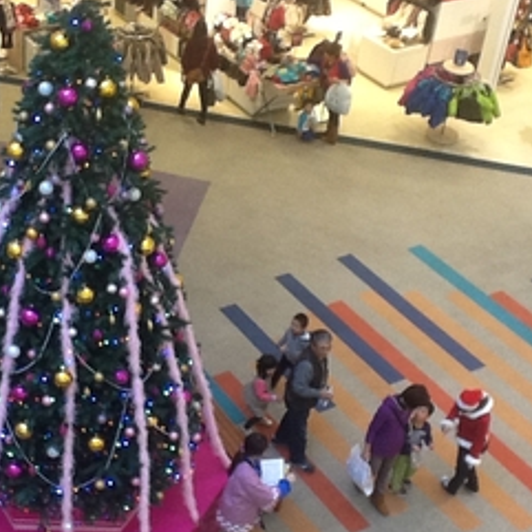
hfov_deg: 35.4
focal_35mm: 47
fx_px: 817
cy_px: 274
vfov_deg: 36.1
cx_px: 148
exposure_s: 1/30
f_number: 2.4
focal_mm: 2.03
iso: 100
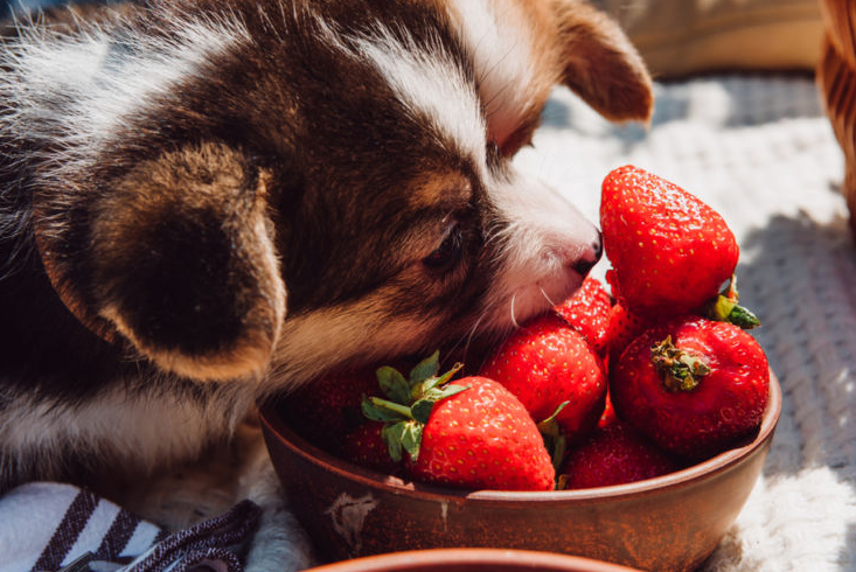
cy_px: 272
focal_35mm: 60
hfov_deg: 33.4
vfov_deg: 22.7
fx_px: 1428
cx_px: 443
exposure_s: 1/320
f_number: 10
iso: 320
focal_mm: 55
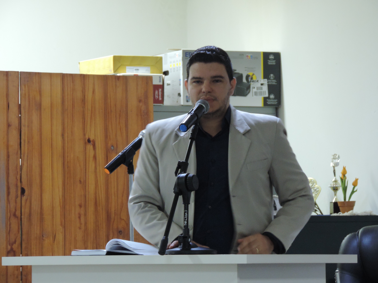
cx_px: 189
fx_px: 2457
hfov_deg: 8.8
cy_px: 142
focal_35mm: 225
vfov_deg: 6.6
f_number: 4.6
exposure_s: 1/10
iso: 800
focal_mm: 40.1
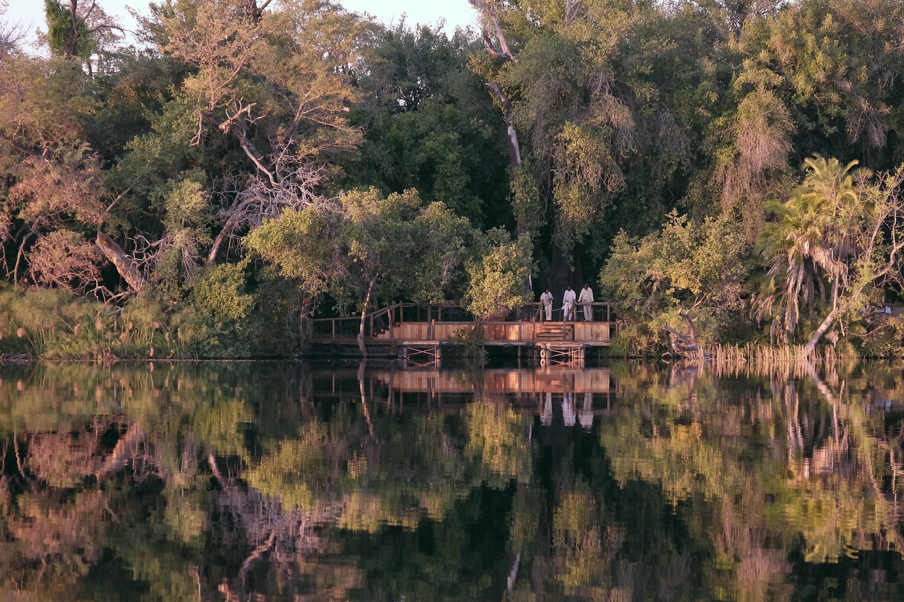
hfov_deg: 14.7
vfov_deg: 9.8
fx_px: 3515
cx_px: 452
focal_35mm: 140
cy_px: 301
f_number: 5.6
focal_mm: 93.2
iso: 2000
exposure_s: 1/500
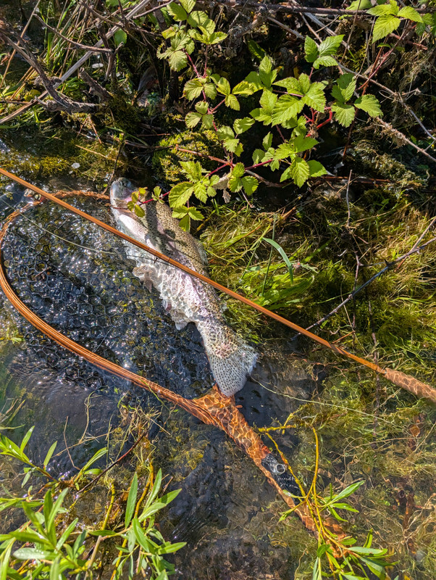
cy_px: 290
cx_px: 218
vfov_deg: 71.5
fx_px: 402
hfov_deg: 56.9
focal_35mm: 24
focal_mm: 6.9
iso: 26
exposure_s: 1/1418
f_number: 1.68
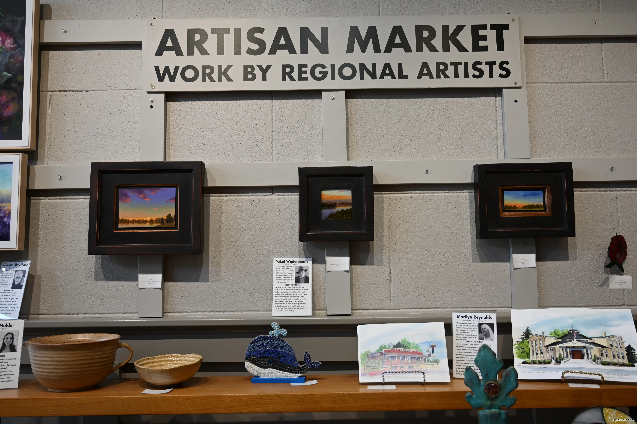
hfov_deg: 57.3
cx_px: 318
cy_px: 212
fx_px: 584
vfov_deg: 39.9
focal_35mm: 33
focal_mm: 33
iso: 400
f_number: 4
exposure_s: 1/200
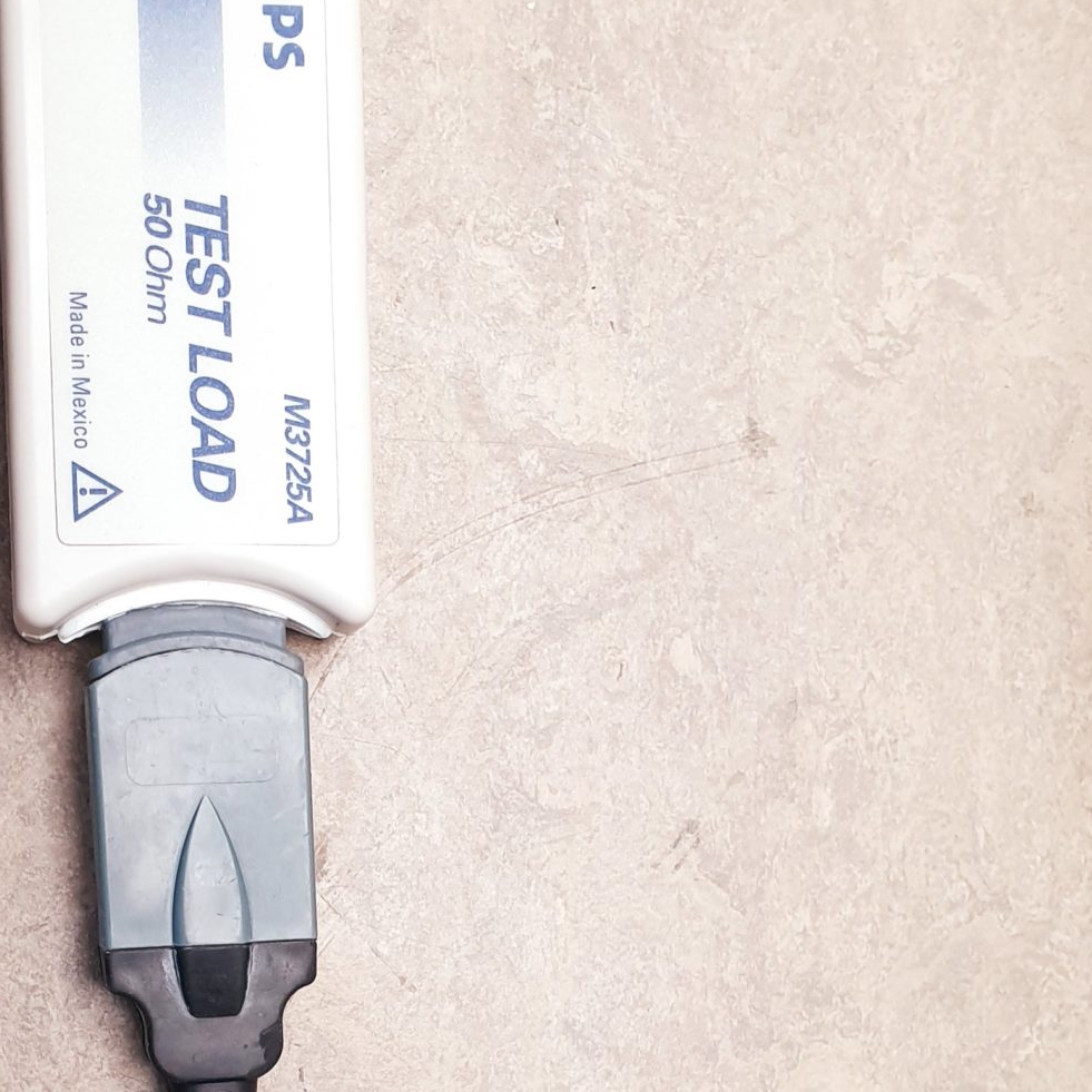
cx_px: 293
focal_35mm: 60
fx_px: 2141
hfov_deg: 28.3
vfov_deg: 27.3
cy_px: 1045
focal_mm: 4.3
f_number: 2.4
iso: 100
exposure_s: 1/50
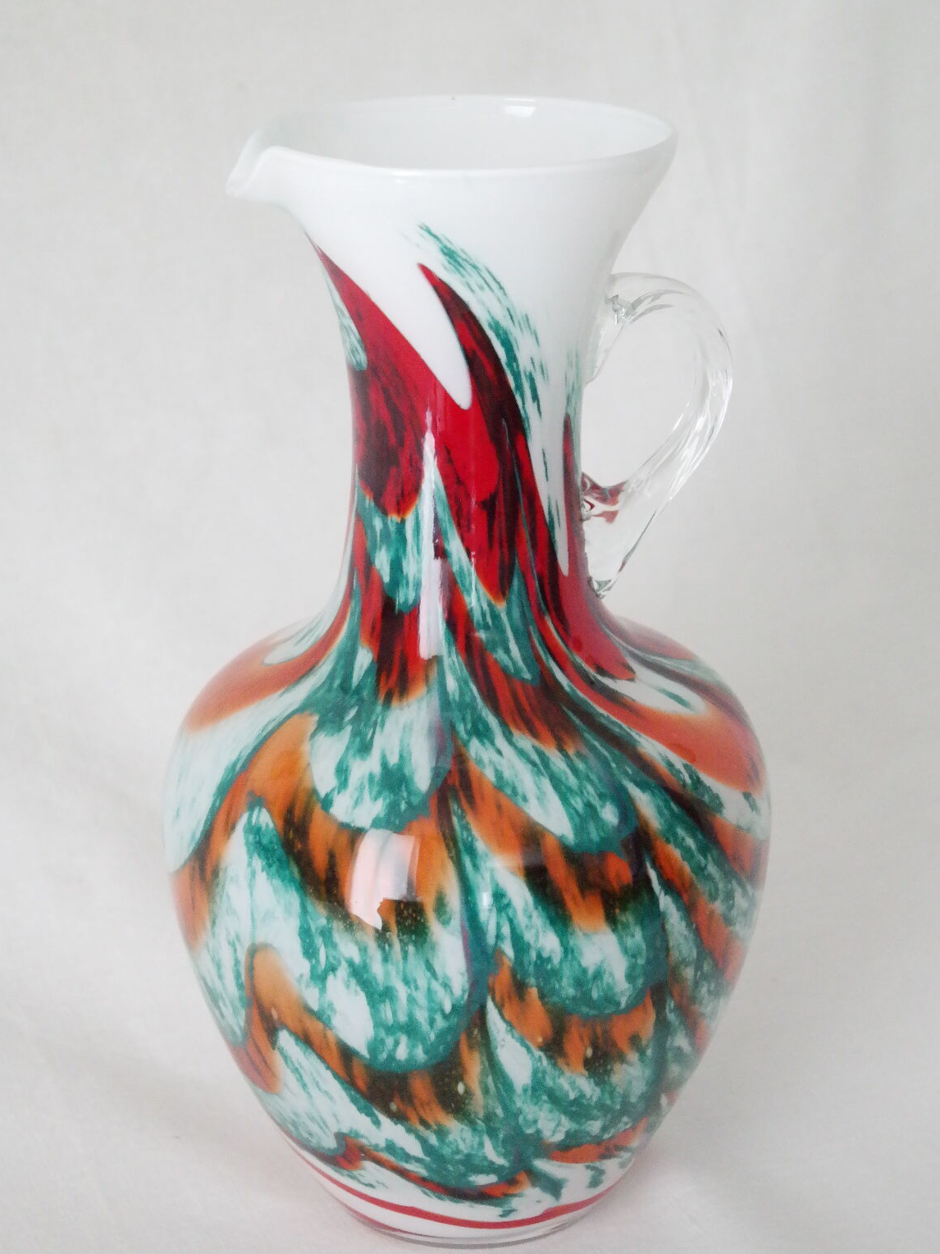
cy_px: 611
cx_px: 468
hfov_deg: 19.6
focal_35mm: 75
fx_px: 2717
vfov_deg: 26.0
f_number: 5.6
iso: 6400
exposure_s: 1/50
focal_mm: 45
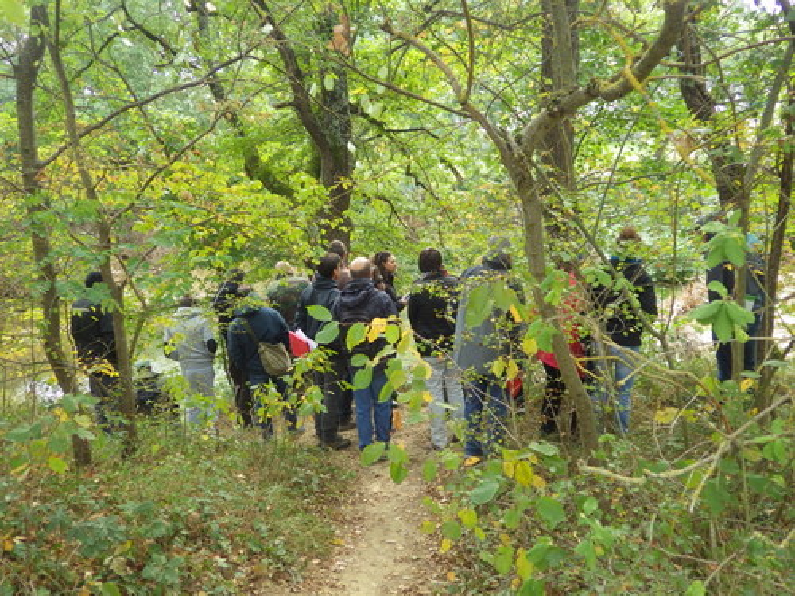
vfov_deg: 45.4
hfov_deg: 58.4
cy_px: 298
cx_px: 398
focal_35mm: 31
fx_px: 712
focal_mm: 5.5
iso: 125
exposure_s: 1/100
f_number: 2.3
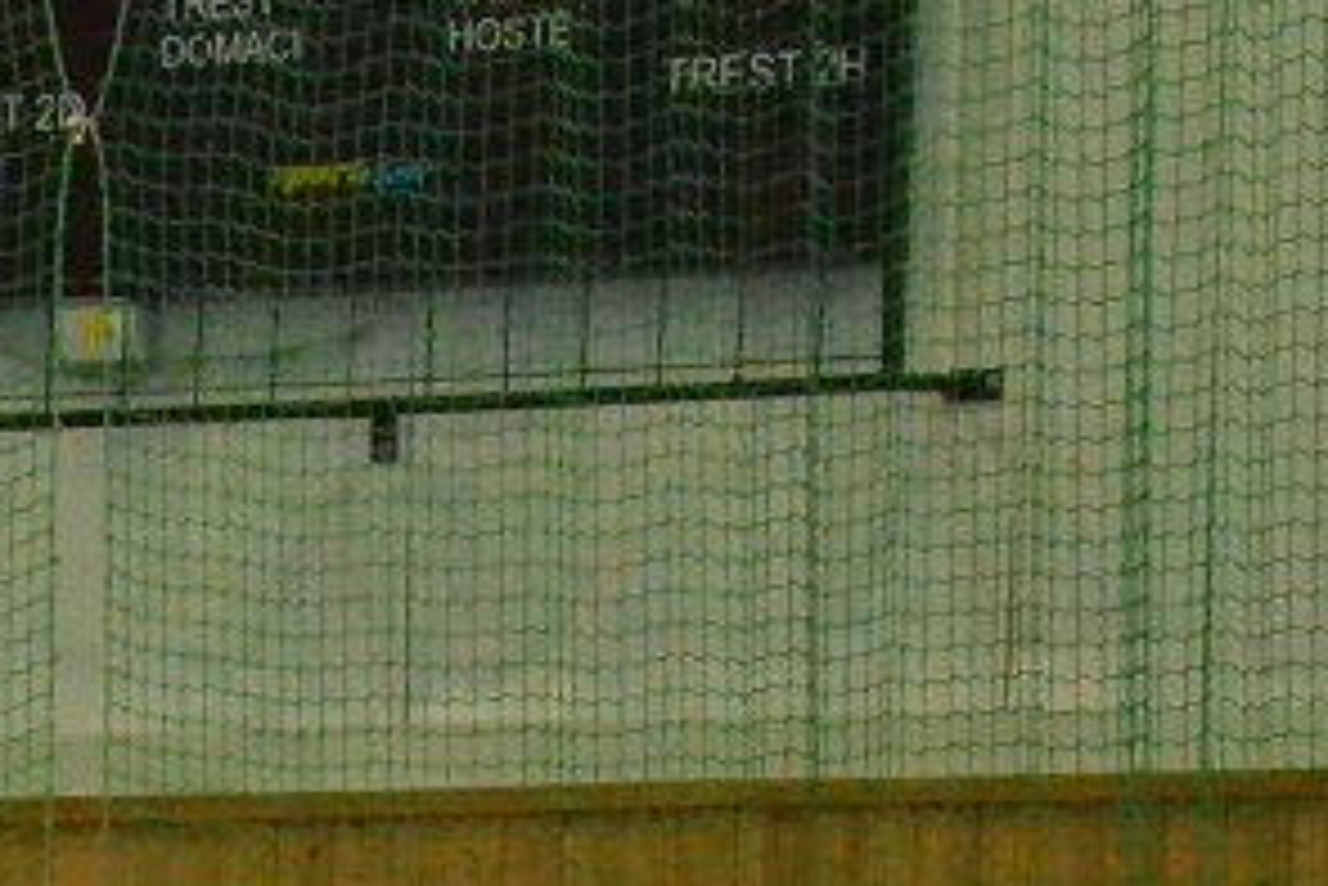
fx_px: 13913
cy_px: 1714
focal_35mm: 377
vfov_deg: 3.6
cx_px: -572
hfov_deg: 5.4
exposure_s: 1/1000
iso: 6400
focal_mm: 62
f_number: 6.3
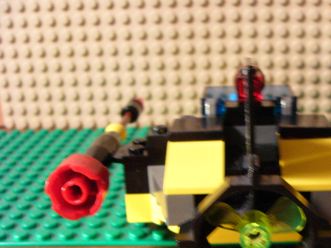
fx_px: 564
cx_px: 262
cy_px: 172
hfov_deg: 31.9
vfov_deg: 24.6
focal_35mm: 59
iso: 200
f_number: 2.8
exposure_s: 1/8
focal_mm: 6
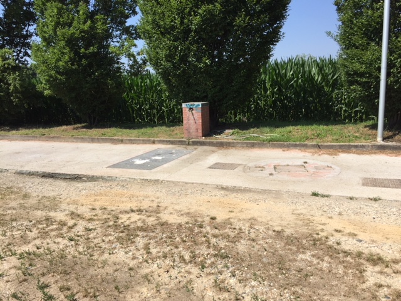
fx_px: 336
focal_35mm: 29
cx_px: 200
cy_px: 150
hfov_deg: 61.7
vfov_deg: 48.2
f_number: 2.2
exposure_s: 1/1980
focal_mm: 4.15
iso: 32
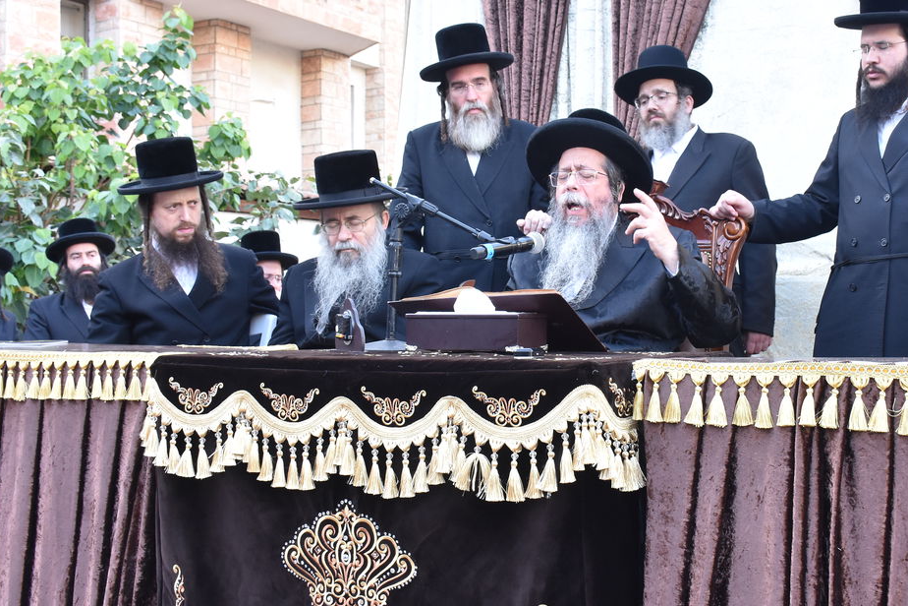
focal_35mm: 50
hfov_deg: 39.1
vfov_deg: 26.9
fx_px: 1261
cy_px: 231
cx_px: 614
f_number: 7.1
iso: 1000
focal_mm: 22
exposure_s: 1/100
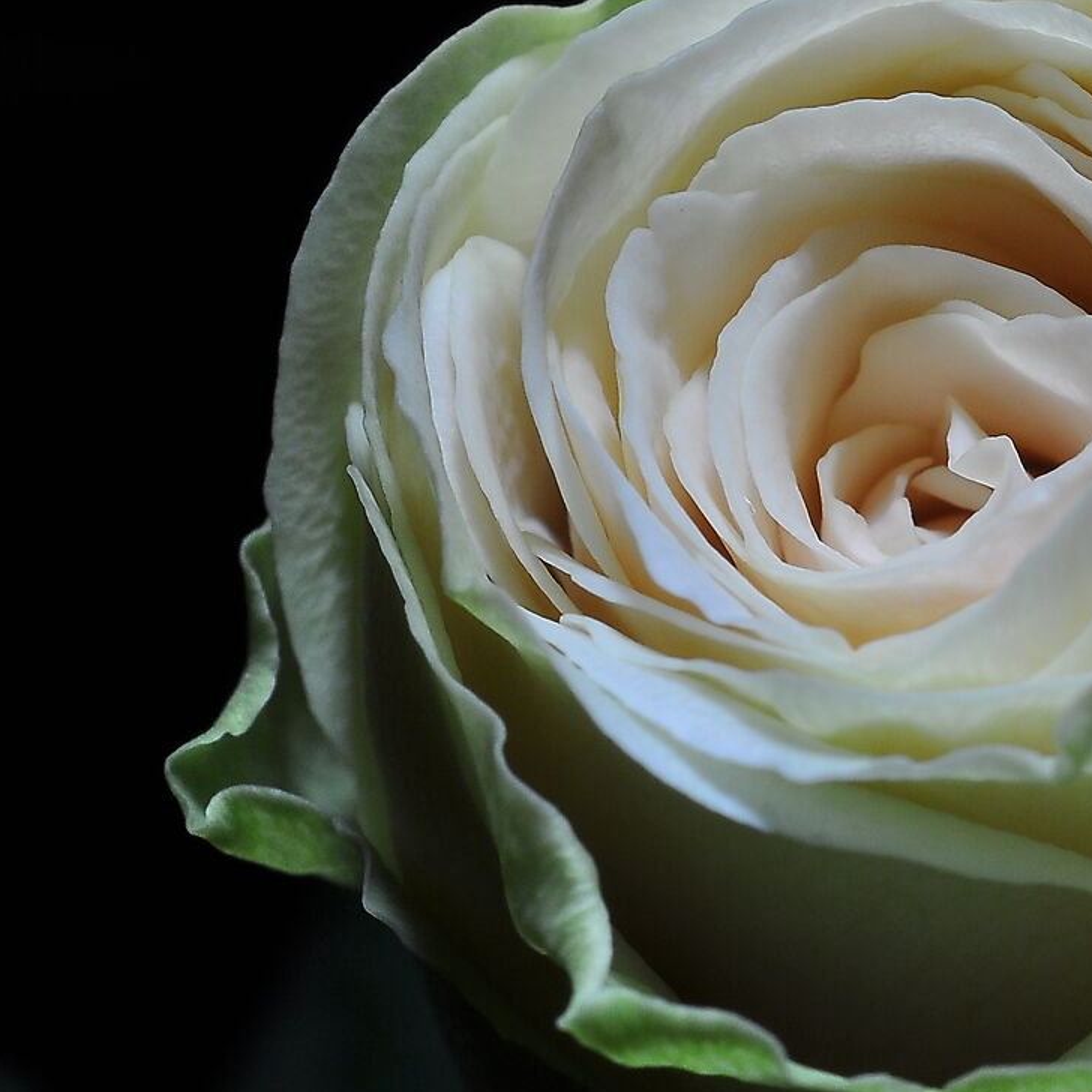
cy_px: 736
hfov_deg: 10.1
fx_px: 5996
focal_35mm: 168
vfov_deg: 10.4
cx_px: 1530
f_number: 18
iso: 200
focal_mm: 40
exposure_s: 5
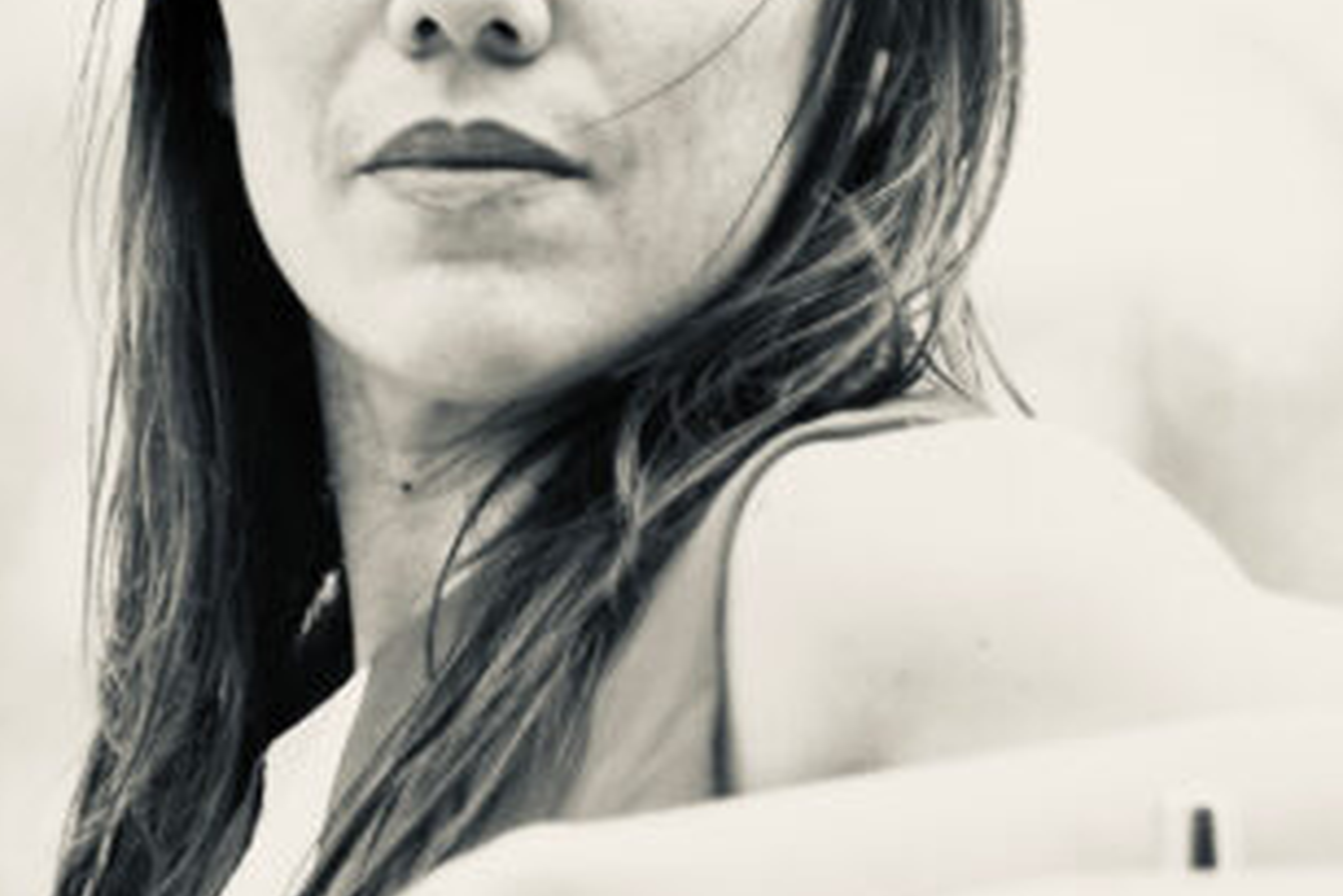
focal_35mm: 332
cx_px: 989
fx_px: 12391
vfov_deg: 4.1
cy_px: 120
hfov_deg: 6.2
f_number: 2.8
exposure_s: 1/160
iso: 400
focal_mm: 100
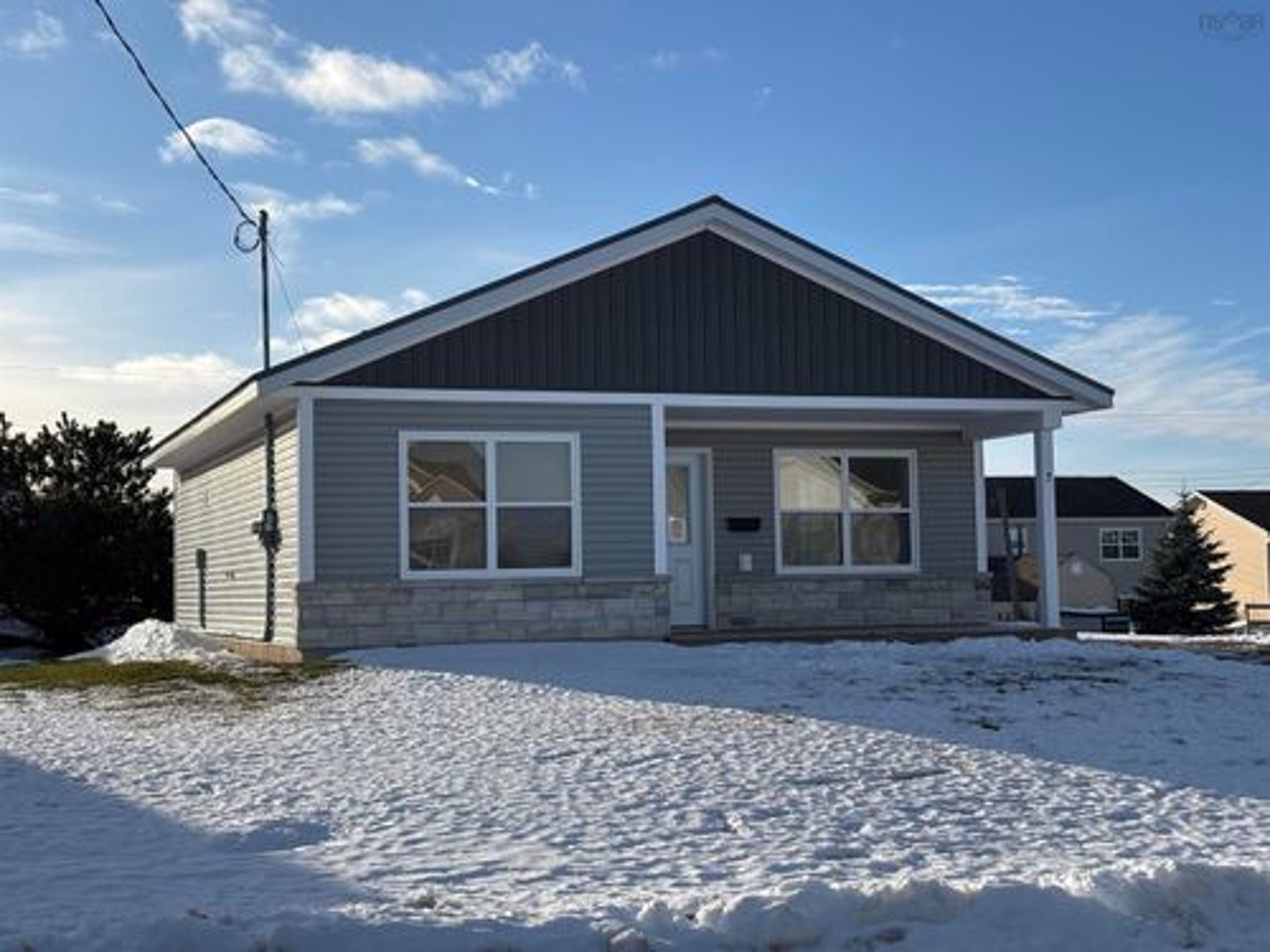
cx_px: 635
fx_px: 1908
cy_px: 476
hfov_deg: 36.8
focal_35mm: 52
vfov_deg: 28.0
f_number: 1.6
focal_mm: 5.96
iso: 40
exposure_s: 1/3413
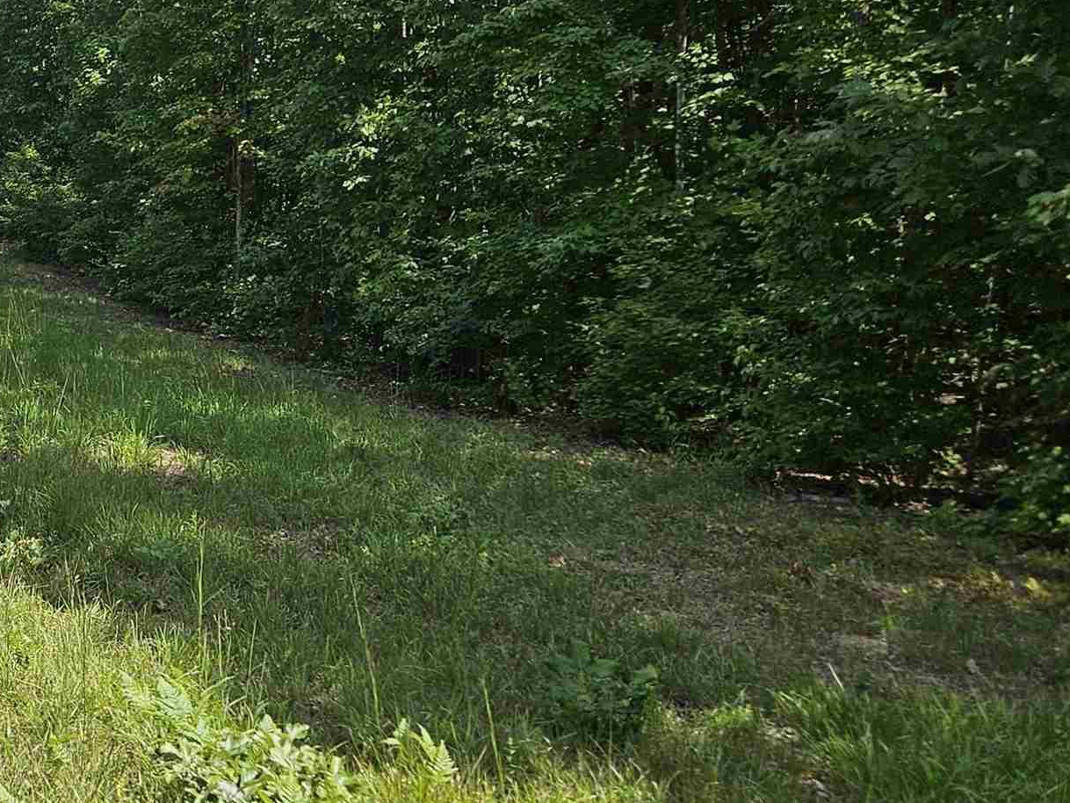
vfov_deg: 24.7
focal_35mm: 58
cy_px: 138
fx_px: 1793
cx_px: -154
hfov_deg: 29.4
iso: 25
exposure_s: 1/1154
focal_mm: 5.4
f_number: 1.8
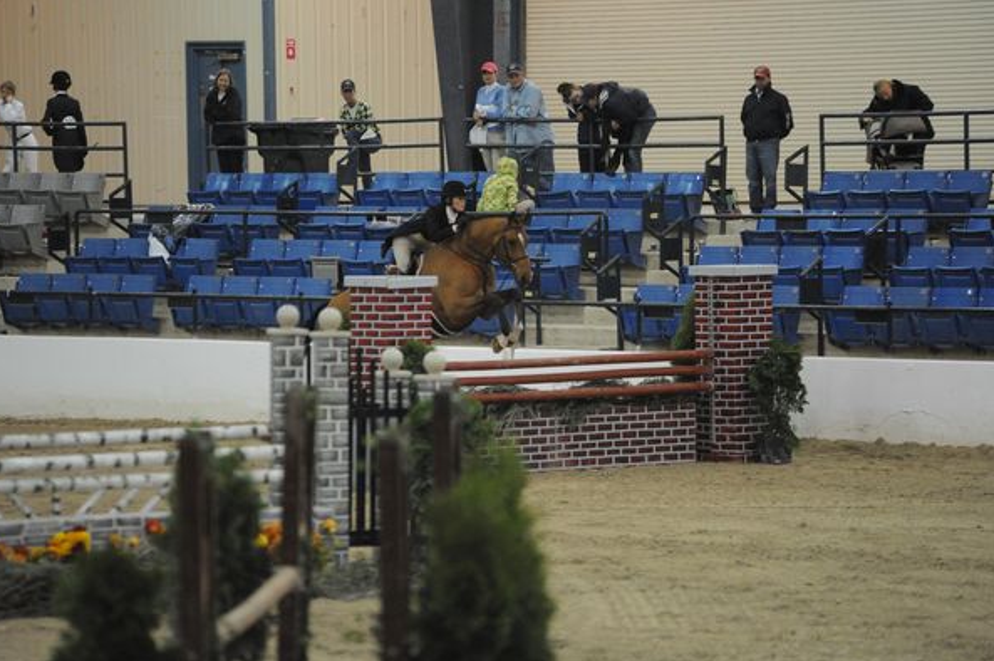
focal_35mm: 216
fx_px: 5957
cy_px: 327
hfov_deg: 9.5
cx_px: 488
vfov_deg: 6.3
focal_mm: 200
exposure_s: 1/400
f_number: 2.8
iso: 6400
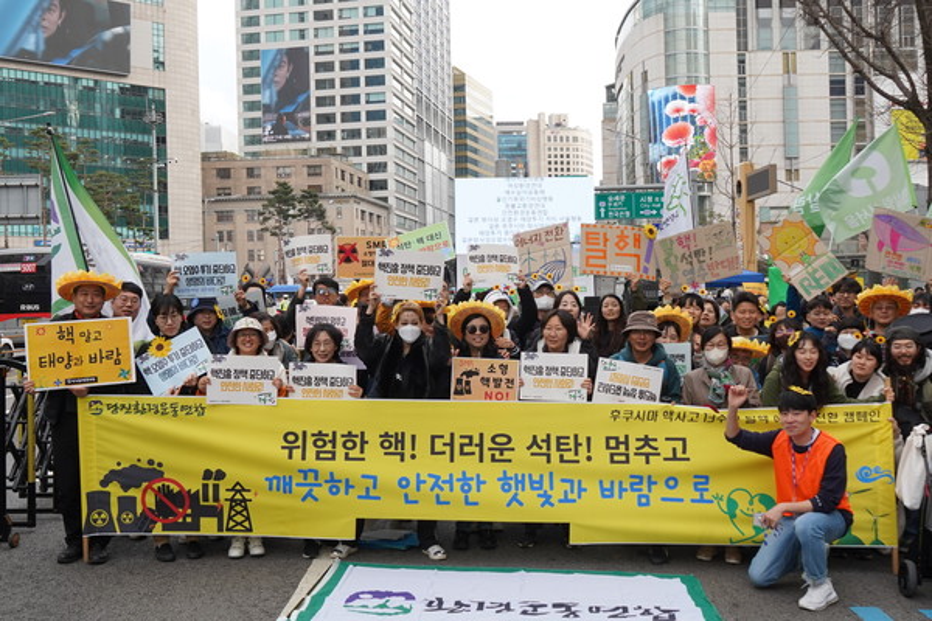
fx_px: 932
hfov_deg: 53.1
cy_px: 310
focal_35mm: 36
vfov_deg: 36.9
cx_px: 466
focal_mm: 24
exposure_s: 1/200
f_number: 8
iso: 400
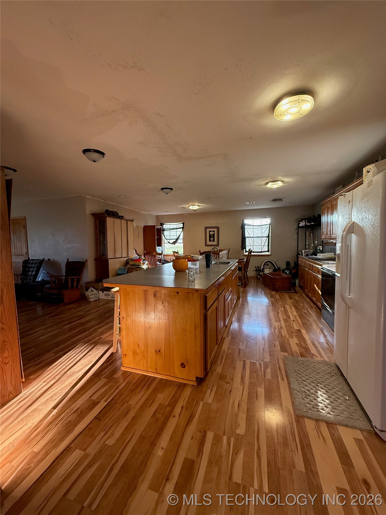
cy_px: 258
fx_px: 208
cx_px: 193
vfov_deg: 102.1
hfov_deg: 85.7
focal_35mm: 14
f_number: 2.2
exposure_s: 1/120
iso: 400
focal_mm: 2.22
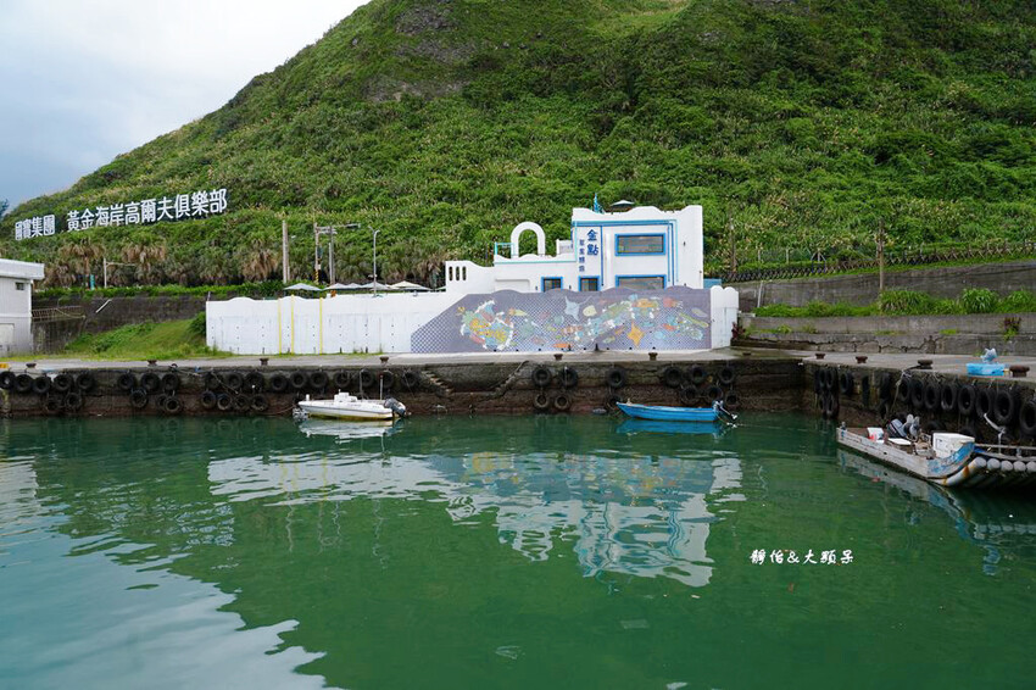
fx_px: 748
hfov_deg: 69.4
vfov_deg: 49.5
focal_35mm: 26
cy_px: 345
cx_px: 518
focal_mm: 26
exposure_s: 1/125
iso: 320
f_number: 8
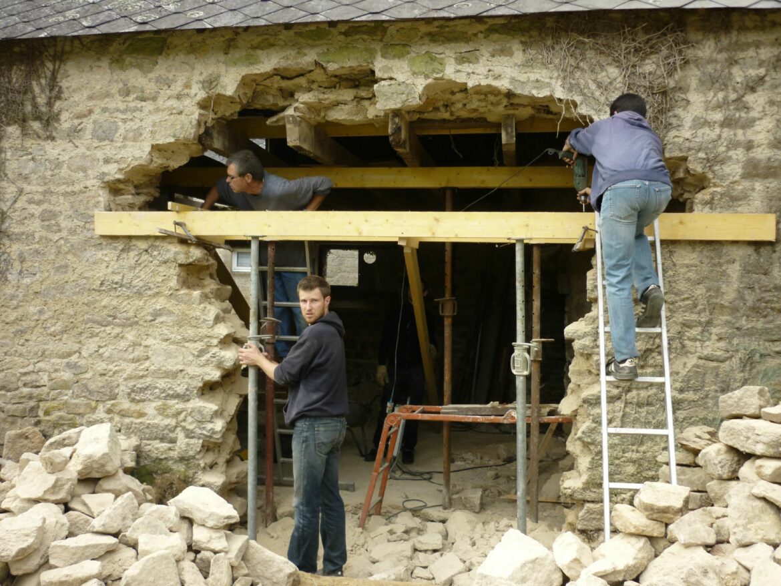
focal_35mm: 33
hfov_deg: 55.3
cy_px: 293
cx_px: 390
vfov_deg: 43.0
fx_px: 745
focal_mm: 5.5
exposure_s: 1/200
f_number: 2.8
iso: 80
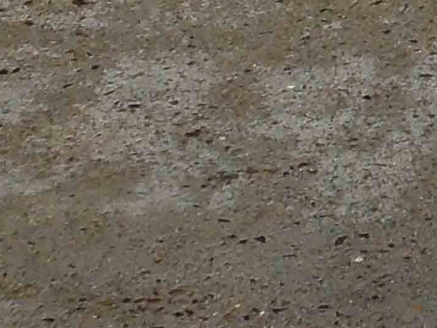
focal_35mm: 247
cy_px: -723
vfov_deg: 5.6
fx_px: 3119
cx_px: 748
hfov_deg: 7.8
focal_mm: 6
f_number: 4.2
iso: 80
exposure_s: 1/320
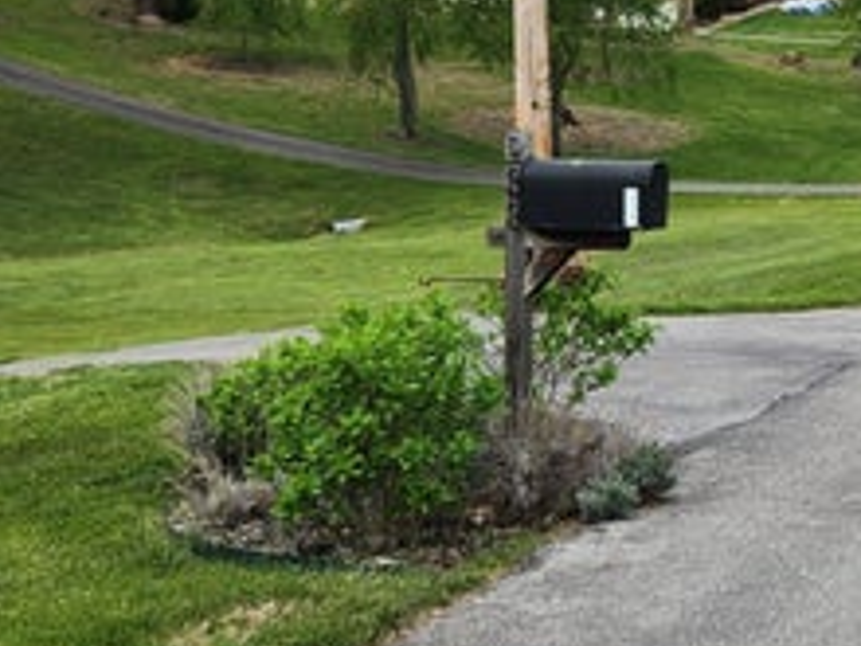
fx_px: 2214
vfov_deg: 16.2
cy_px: -47
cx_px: 976
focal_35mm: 89
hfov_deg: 20.8
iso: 20
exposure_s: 1/1765
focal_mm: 5.4
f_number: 1.8
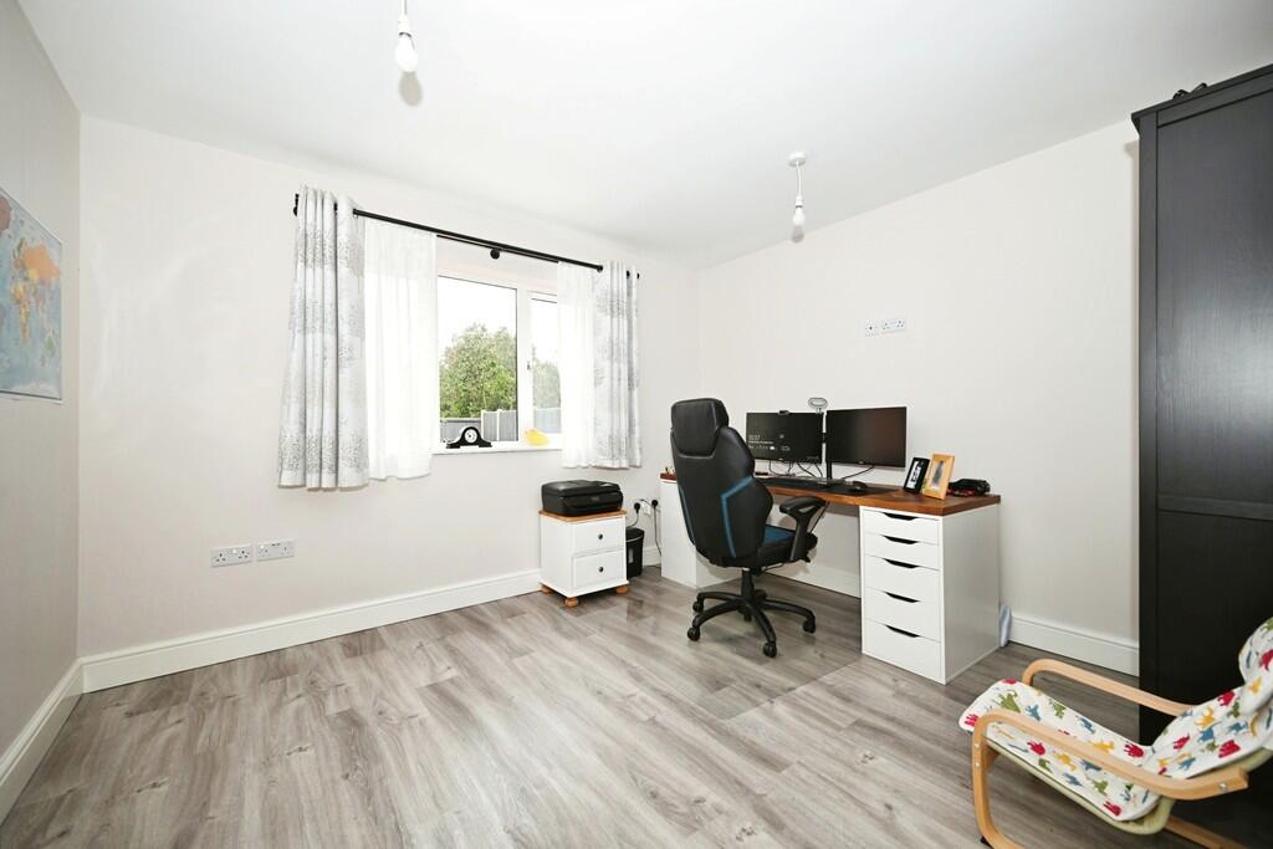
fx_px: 495
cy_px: 424
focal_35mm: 14
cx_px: 636
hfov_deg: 104.2
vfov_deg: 81.2
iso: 110
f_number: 4
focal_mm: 14
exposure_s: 1/60
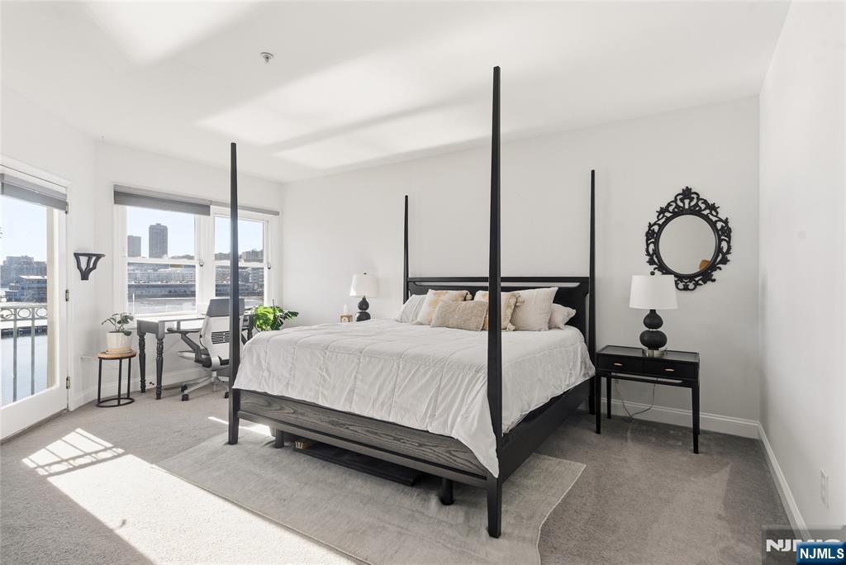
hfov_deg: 96.7
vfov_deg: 73.8
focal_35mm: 16
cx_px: 423
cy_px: 282
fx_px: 376
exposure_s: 1/200
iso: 100
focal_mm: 16
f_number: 8
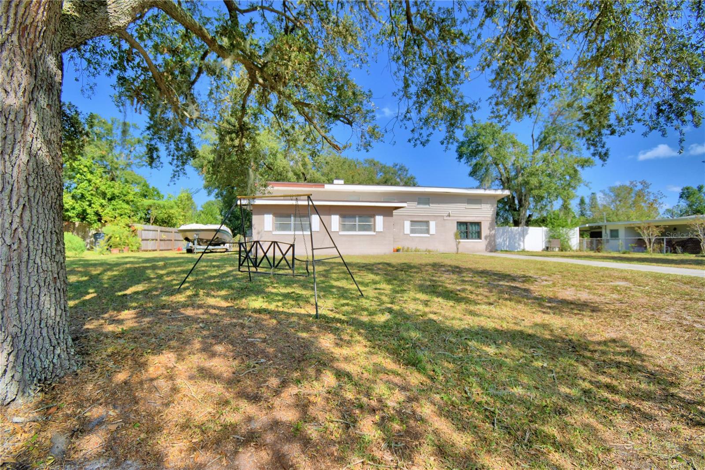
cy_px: 235
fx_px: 294
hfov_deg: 100.4
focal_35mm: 15
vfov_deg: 77.3
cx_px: 352
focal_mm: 10
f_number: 4.5
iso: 100
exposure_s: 1/1000
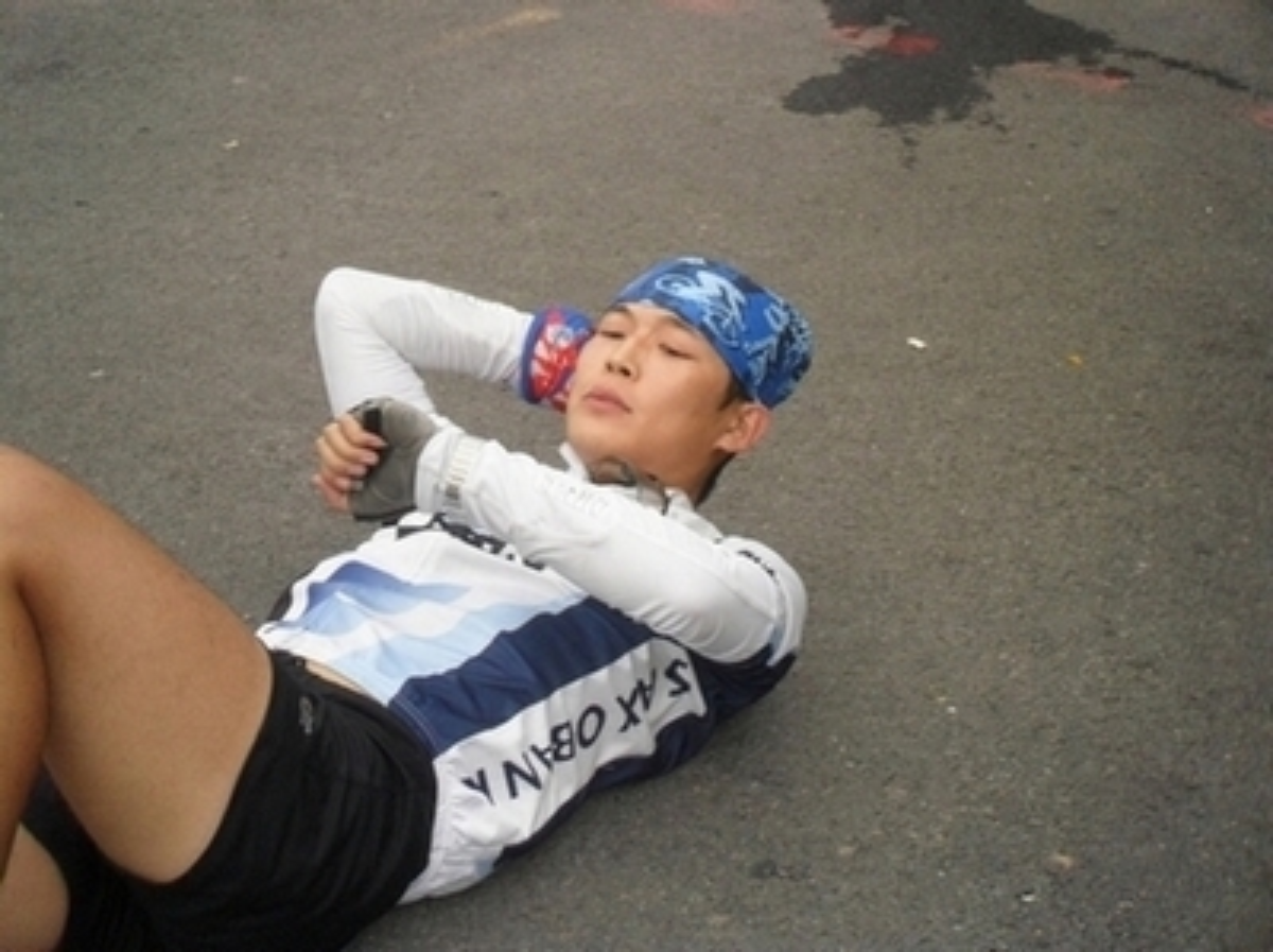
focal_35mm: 105
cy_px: 476
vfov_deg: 14.1
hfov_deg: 18.7
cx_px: 636
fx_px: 3857
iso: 240
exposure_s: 1/60
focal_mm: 18.9
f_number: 5.8
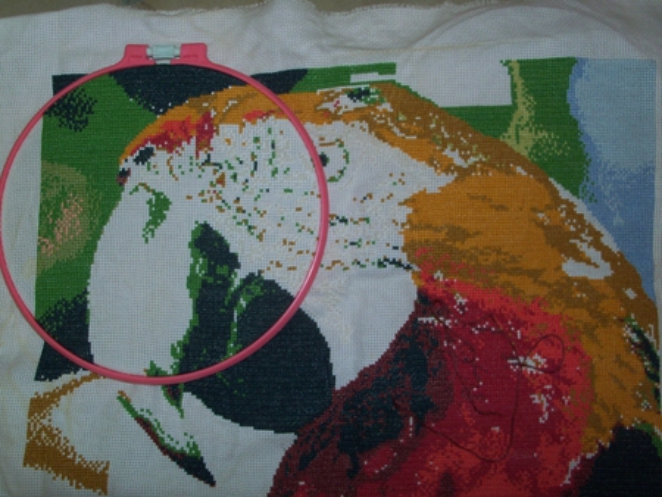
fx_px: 670
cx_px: 331
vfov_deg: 40.7
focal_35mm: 35
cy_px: 248
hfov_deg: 52.6
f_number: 3
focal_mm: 6.3
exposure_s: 1/30
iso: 100
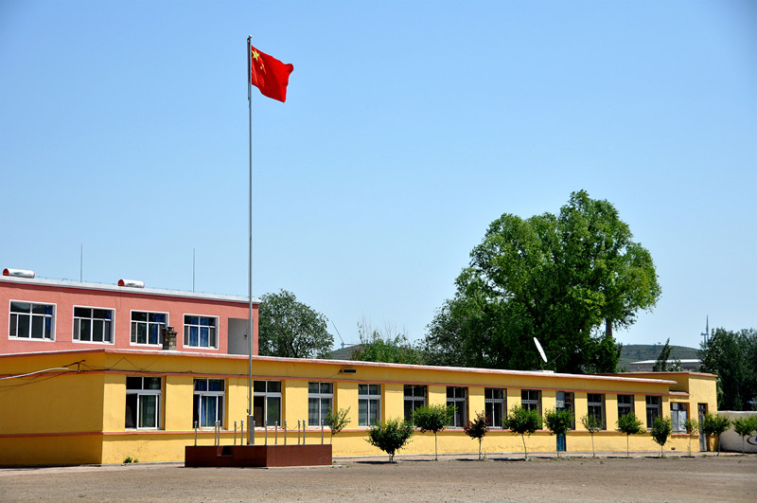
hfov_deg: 28.1
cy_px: 252
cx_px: 378
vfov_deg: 18.9
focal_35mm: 72
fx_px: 1512
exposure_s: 1/1600
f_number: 4.5
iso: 200
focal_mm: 48
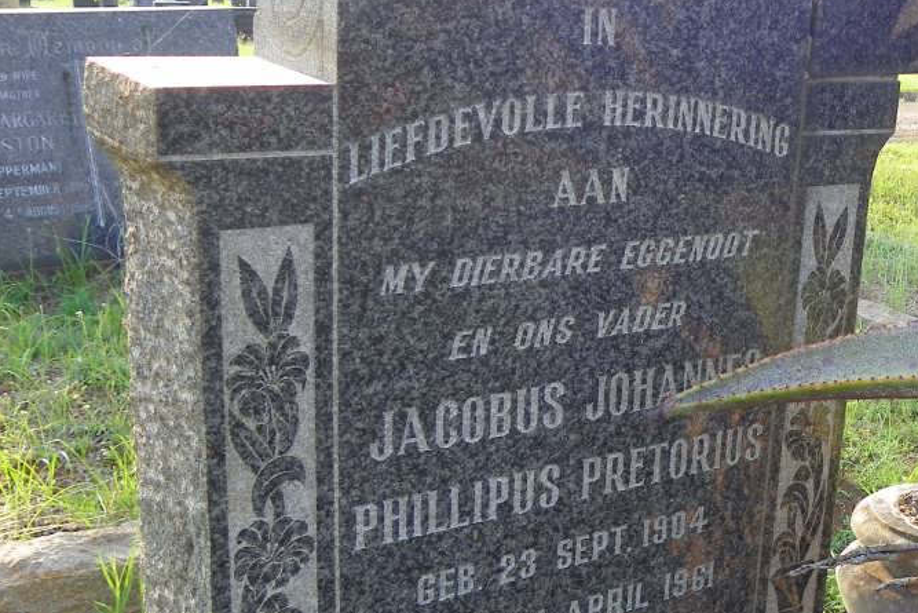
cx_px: 823
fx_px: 1479
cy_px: 361
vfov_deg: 23.4
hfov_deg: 32.8
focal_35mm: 58
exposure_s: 1/125
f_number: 2.8
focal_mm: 5.5
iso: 64
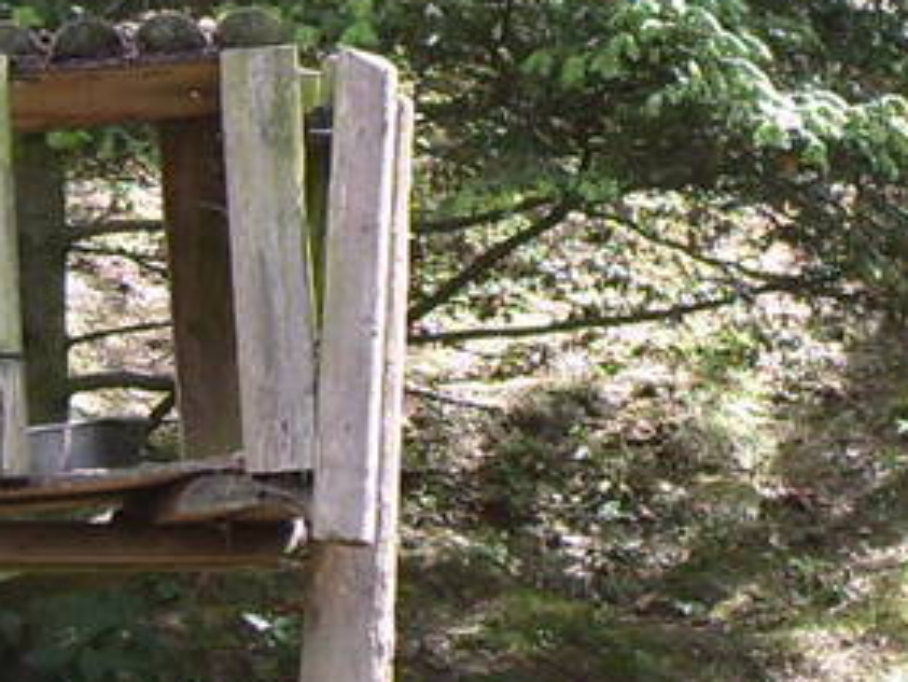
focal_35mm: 199
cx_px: 588
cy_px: -100
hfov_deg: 9.9
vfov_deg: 7.4
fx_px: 5222
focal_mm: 7.8
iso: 80
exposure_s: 1/90
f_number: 2.8
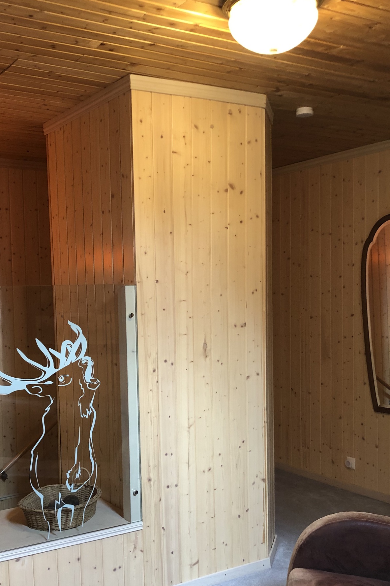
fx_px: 683
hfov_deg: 31.8
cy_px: 345
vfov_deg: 46.2
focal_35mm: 42
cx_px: 161
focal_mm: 3.99
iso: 64
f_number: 1.8
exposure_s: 1/17
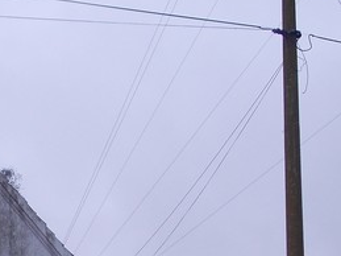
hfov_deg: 15.0
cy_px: 340
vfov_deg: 11.3
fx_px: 1250
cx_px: -58
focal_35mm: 127
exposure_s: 1/160
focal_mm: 6.1
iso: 80
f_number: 6.5
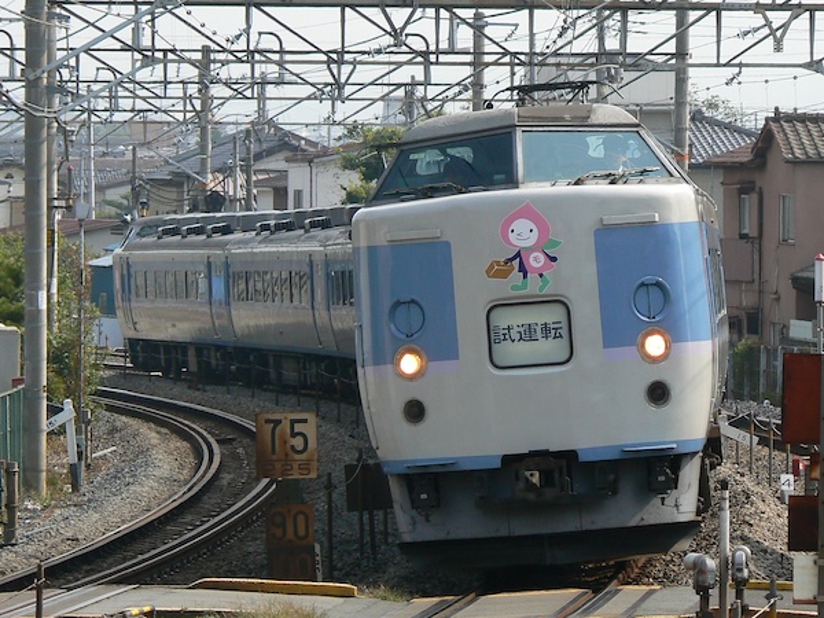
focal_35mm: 306
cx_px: 412
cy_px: 309
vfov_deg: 4.9
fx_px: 7284
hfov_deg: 6.5
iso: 100
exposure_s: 1/640
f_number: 5
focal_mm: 37.1
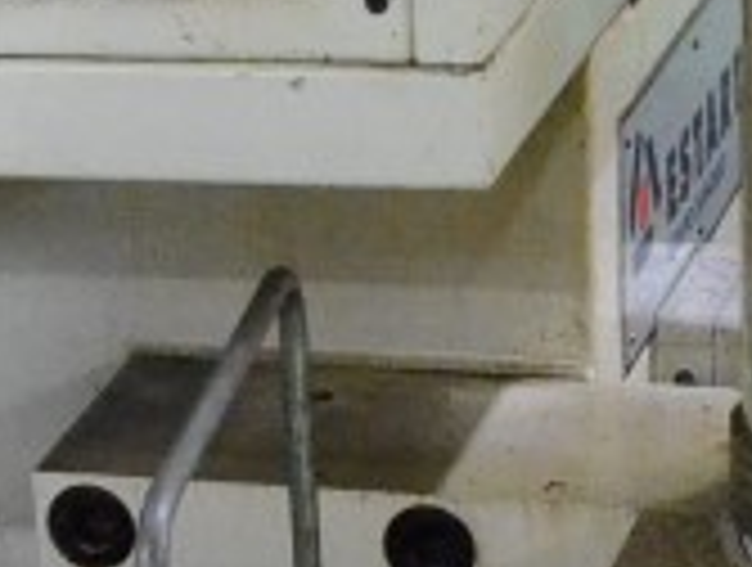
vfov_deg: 7.7
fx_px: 4071
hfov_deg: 10.5
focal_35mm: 187
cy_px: 1017
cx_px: 547
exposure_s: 1/125
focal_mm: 20
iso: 6400
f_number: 4.5
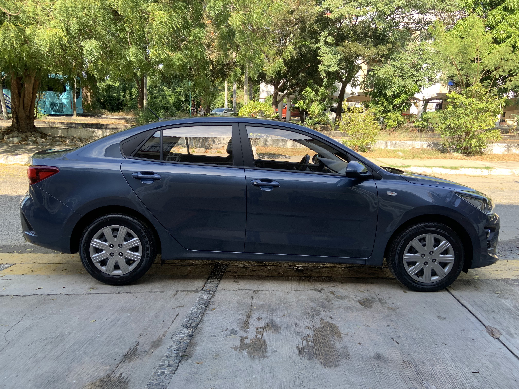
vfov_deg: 53.1
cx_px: 260
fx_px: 390
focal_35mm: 26
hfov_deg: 67.3
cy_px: 194
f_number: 1.8
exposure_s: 1/297
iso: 25
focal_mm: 4.25
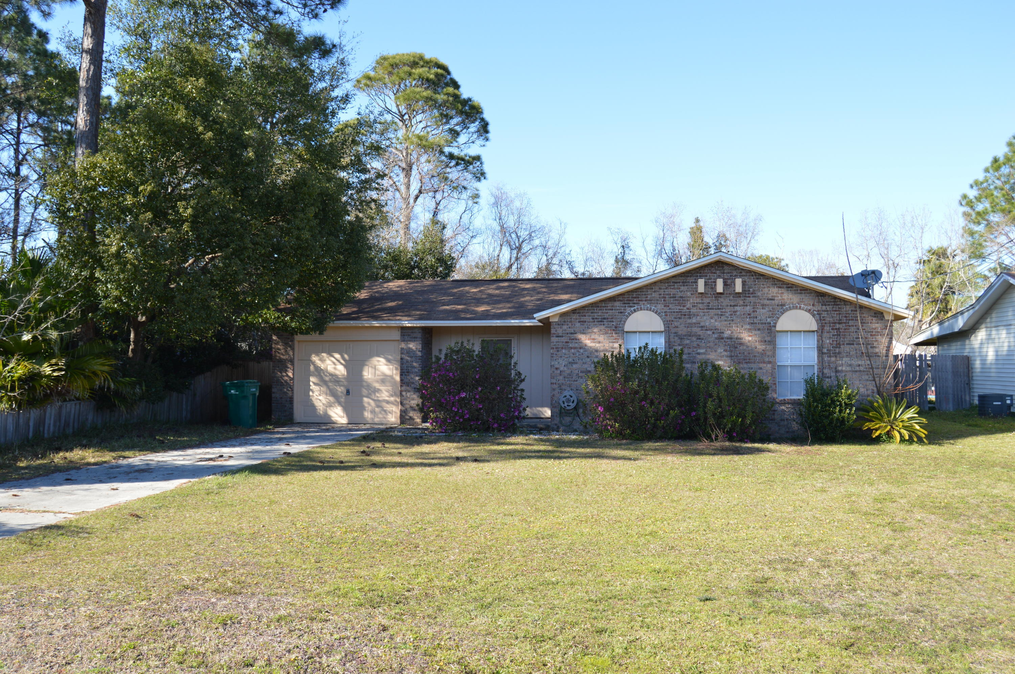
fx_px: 929
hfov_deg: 57.3
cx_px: 508
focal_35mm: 33
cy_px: 337
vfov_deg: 39.9
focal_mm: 22
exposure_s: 1/160
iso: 100
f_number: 6.3
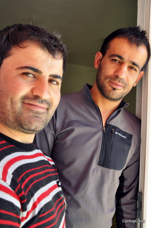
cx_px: 76
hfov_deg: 38.3
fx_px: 218
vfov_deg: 55.2
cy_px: 114
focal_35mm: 34
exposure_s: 1/20
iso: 200
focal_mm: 23
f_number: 11
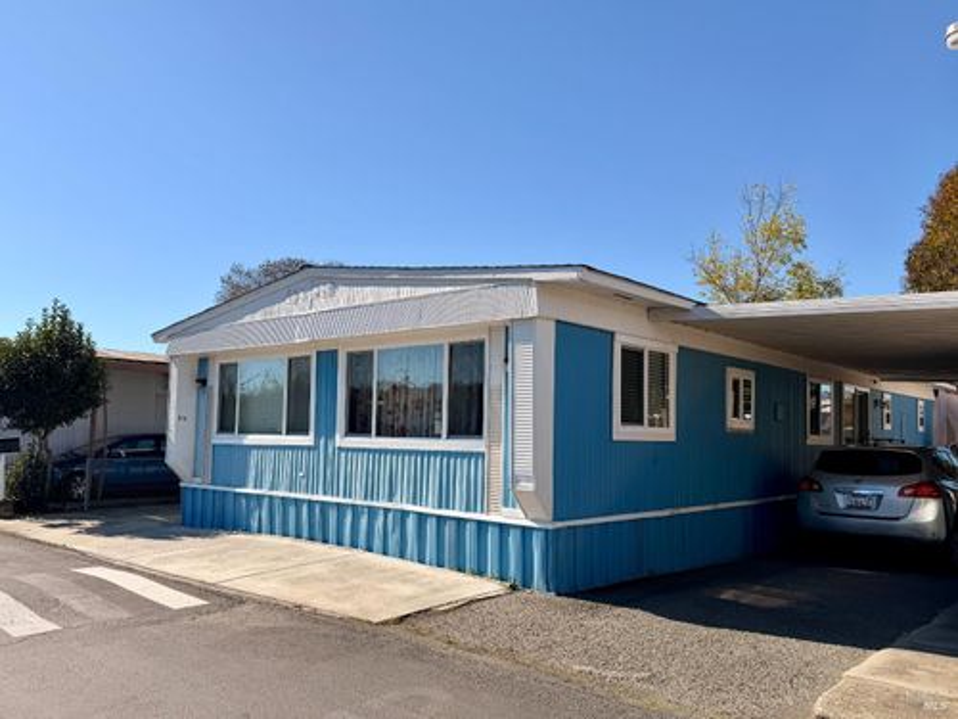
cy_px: 360
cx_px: 479
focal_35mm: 24
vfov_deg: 56.8
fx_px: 664
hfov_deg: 71.6
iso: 80
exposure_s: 1/5319
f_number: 1.78
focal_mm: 6.76
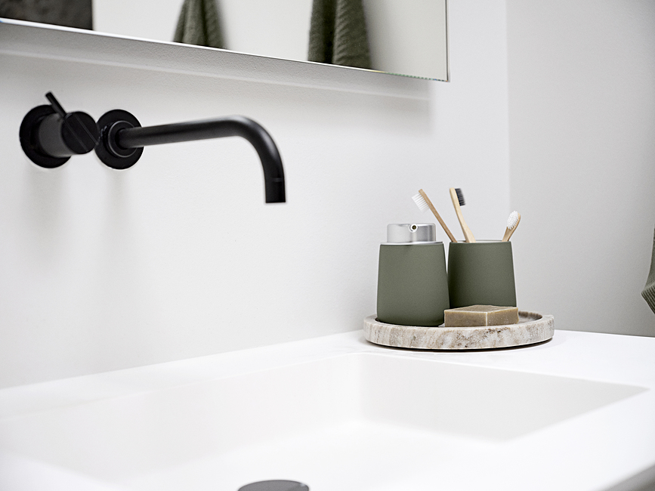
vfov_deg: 28.6
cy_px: 246
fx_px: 965
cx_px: 328
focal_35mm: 51
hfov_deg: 37.5
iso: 800
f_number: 4
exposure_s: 1/60
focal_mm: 64
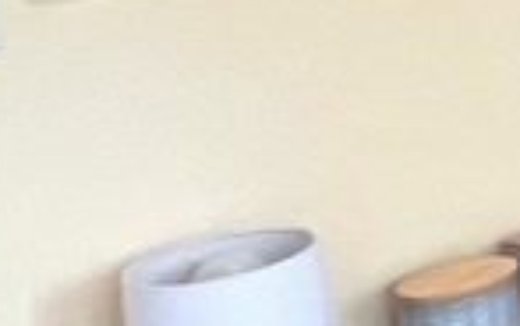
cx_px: 1705
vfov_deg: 12.8
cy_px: -184
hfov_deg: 10.4
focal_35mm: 96
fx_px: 1361
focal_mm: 1.57
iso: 125
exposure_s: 1/120
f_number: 1.8
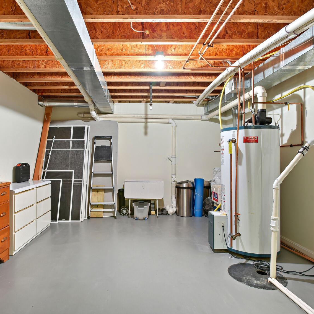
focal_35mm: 22
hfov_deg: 69.2
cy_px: 157
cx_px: 131
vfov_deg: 69.6
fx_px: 226
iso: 200
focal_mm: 17
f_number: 8
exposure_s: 1/1.67
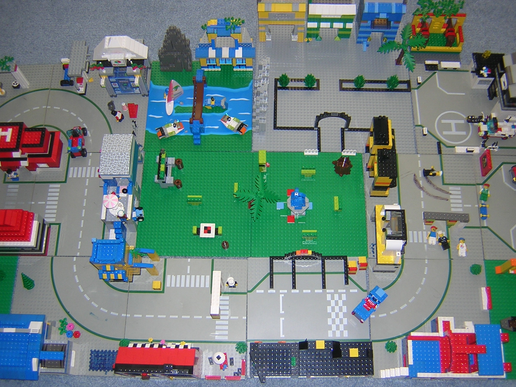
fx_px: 537
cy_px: 194
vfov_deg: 39.7
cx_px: 258
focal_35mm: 36
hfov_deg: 51.4
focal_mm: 4.7
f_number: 2.6
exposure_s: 1/60.1
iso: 100
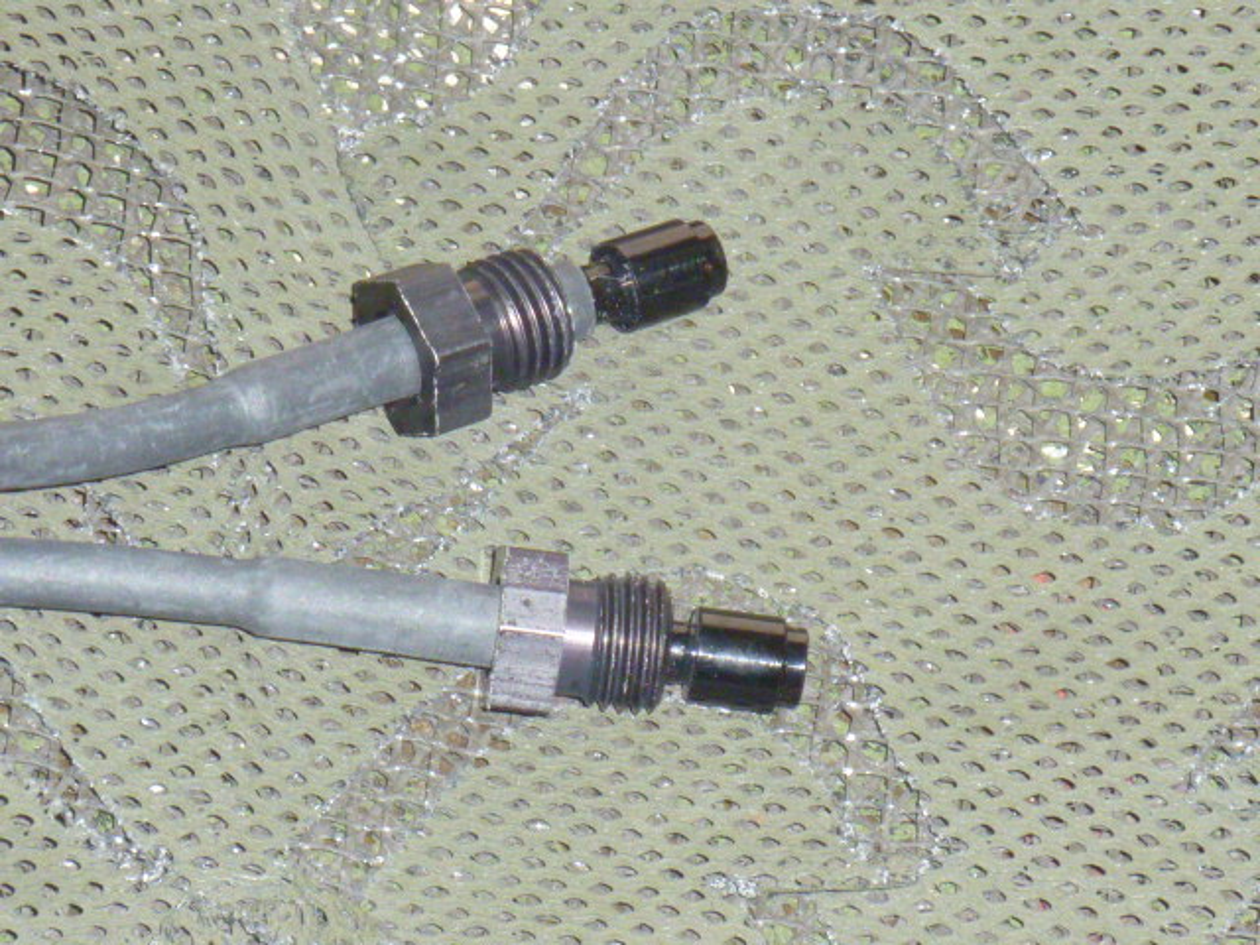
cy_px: 472
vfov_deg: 4.9
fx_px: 11102
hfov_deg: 6.5
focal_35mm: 305
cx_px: 630
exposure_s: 1/50
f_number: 4.5
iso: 400
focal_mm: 27.8
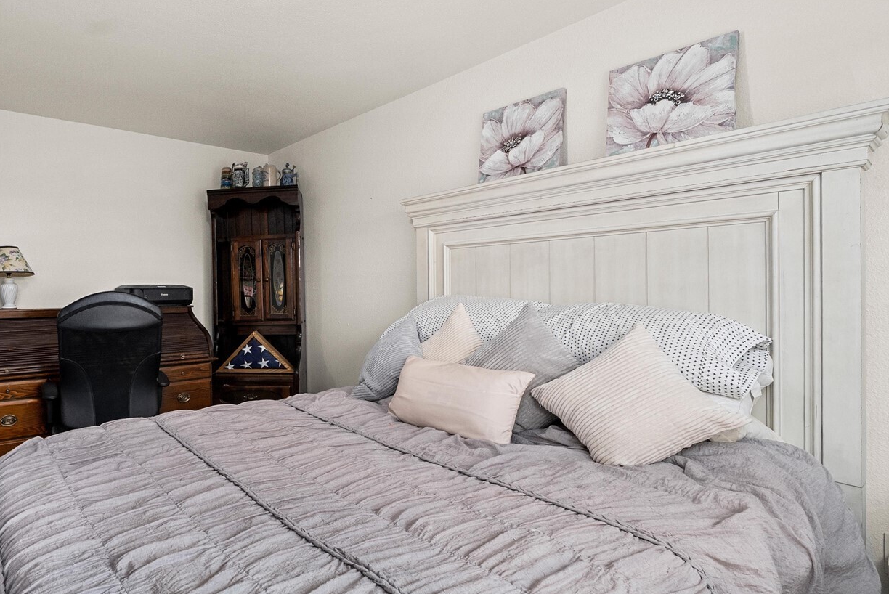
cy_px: 321
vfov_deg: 67.4
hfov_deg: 86.2
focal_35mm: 18
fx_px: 445
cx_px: 283
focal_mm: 13
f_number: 7.1
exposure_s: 1/30
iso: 800
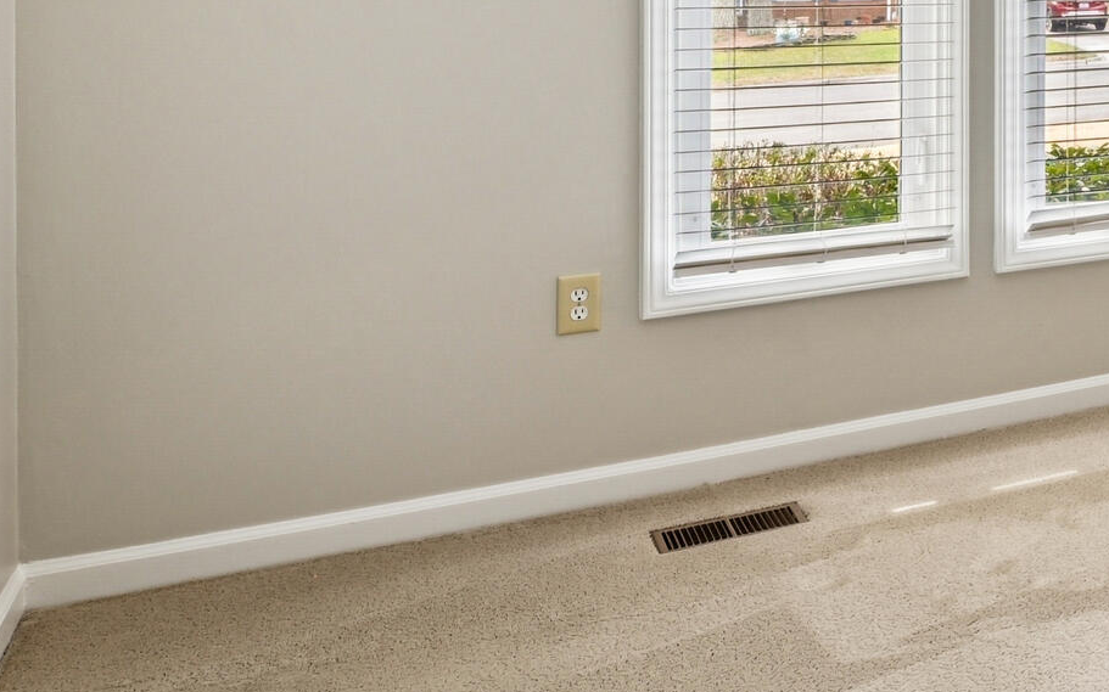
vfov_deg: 25.6
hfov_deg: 33.0
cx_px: 1401
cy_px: -50
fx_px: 1420
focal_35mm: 47
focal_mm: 14
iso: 200
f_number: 9
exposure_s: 1/5
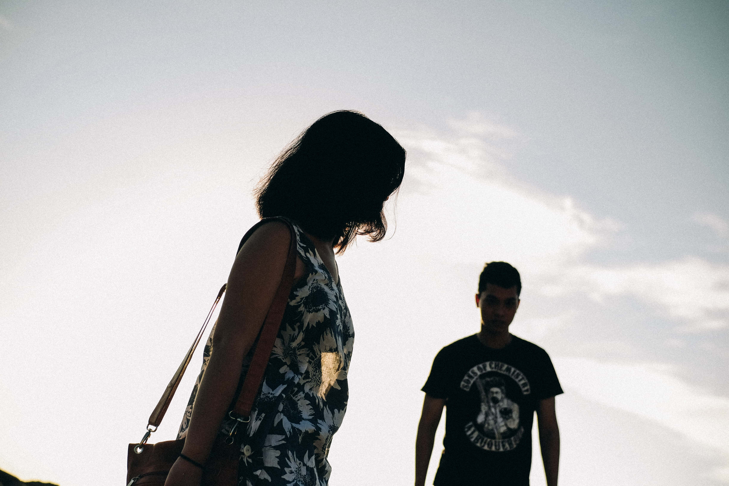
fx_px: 850
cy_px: 243
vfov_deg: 31.9
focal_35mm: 42
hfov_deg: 46.4
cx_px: 364
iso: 200
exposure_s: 1/4000
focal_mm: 28
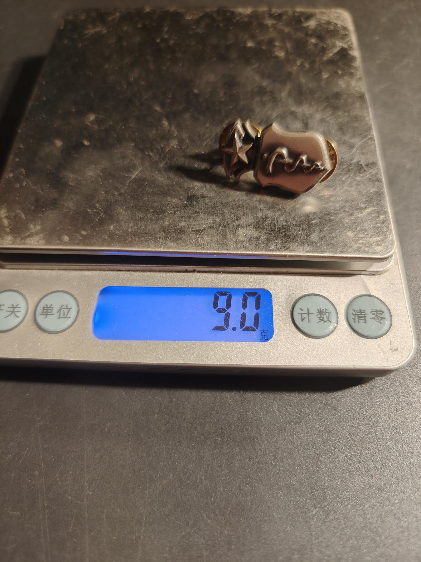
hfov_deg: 58.9
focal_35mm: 23
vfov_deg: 73.9
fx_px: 373
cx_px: 210
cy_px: 281
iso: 200
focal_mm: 6.06
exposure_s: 1/100
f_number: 1.6
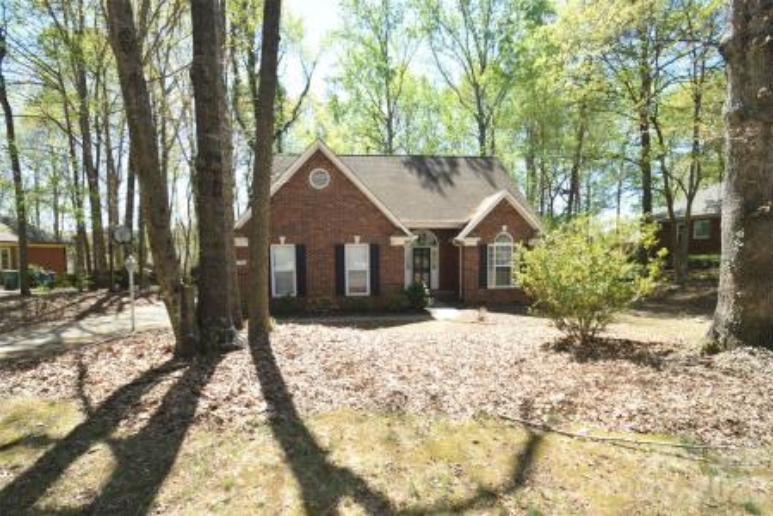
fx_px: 355
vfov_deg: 72.1
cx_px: 386
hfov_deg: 94.9
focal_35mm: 16
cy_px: 258
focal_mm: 11
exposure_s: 1/160
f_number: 6.3
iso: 100
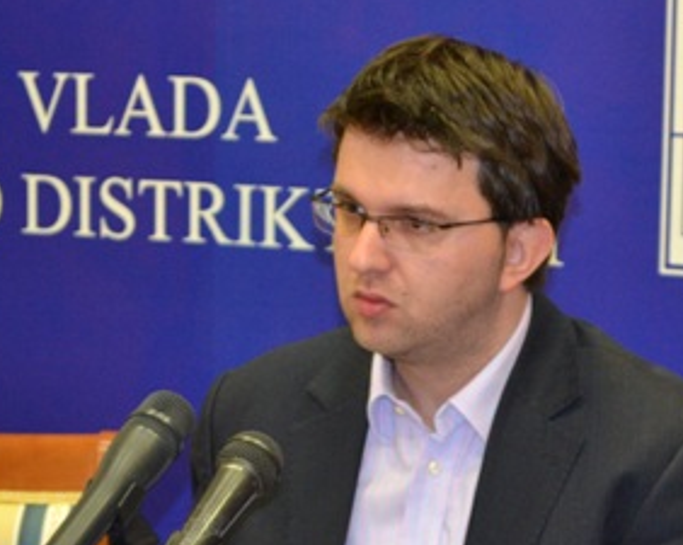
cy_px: 428
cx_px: 429
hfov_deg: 11.0
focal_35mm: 176
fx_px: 3555
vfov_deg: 8.7
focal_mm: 55
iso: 2200
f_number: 5.6
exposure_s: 1/60
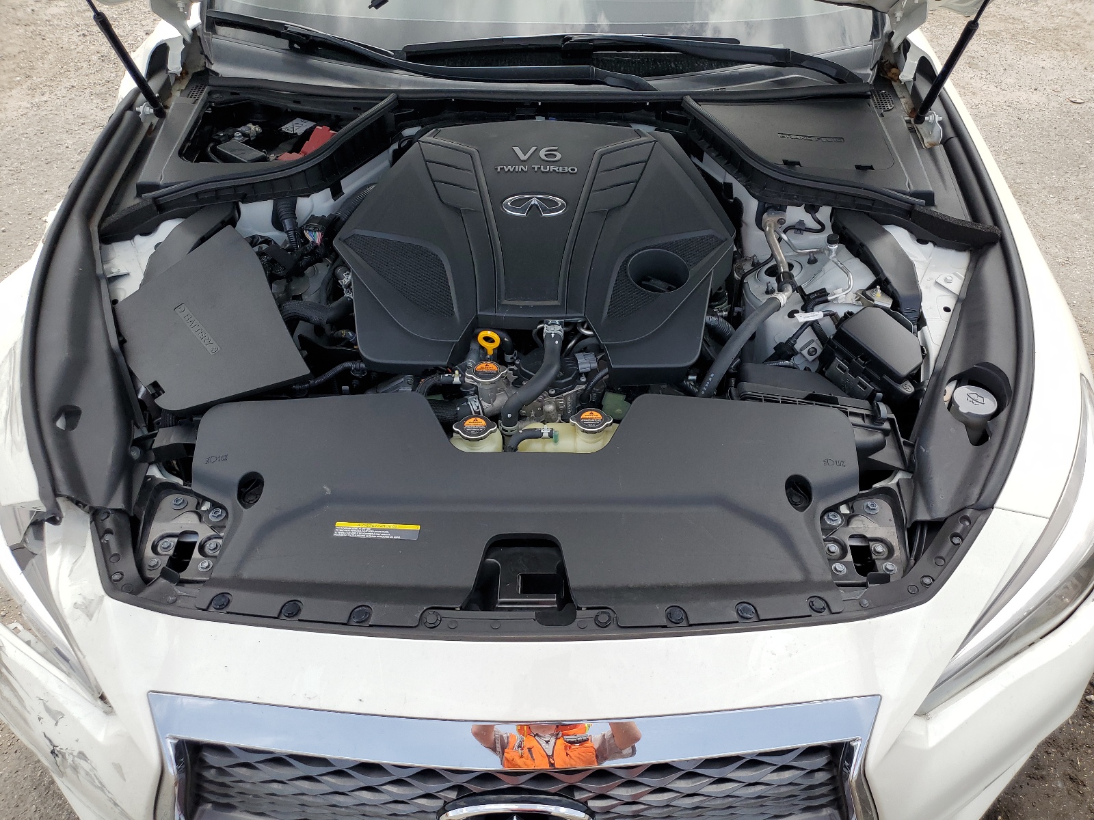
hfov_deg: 67.3
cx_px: 547
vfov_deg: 53.1
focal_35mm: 26
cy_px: 410
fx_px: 822
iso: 50
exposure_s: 1/1250
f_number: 1.5
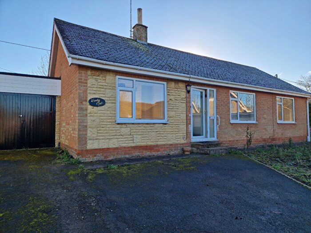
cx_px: 156
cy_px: 116
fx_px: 207
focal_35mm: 23
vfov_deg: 58.9
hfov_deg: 73.9
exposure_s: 1/664
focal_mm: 5.4
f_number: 1.8
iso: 50
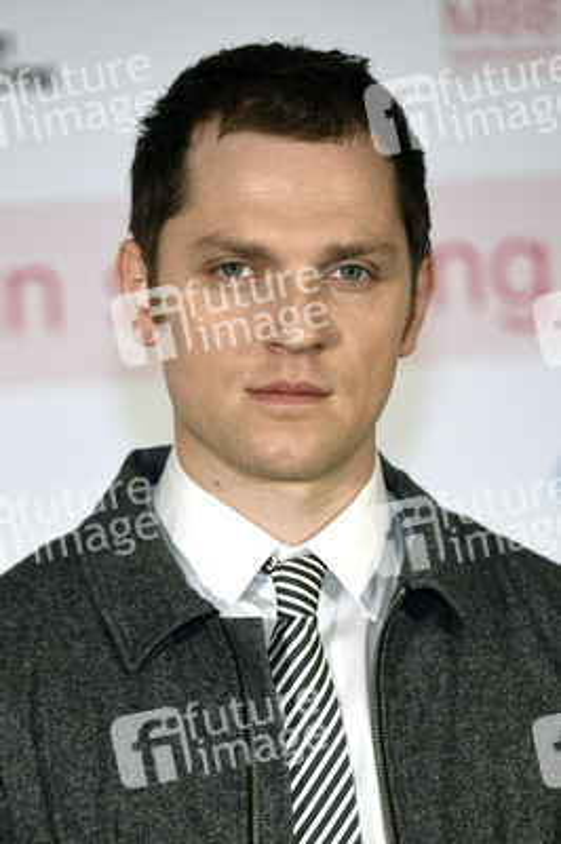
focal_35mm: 180
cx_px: 280
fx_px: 4214
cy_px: 422
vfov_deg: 11.4
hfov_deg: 7.6
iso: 800
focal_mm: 180
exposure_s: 1/250
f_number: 3.5
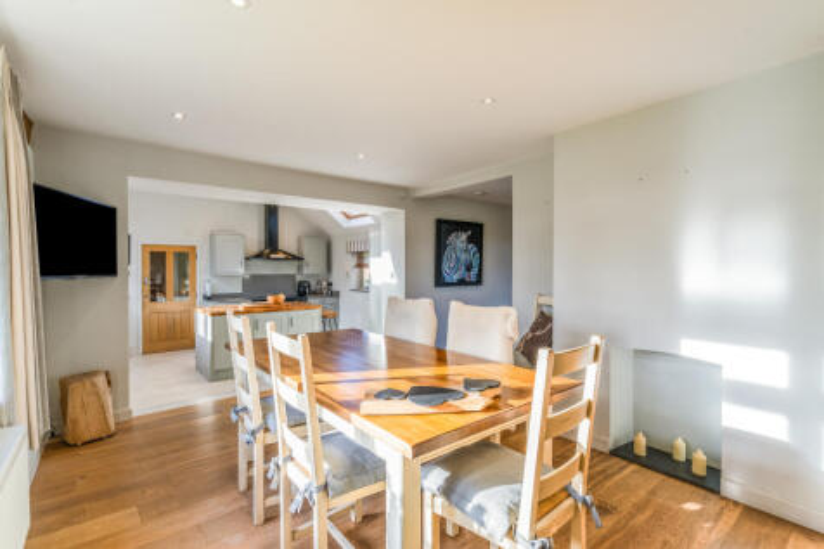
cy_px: 274
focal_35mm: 17
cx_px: 412
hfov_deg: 93.3
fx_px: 389
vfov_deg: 70.4
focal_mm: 17
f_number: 8
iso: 400
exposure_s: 1/25
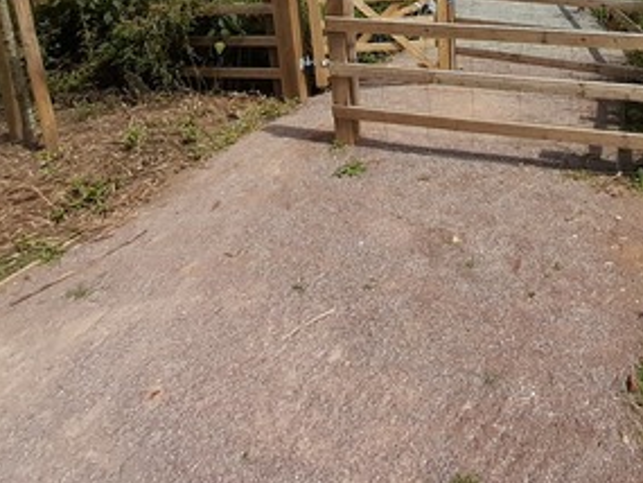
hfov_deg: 62.9
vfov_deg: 47.3
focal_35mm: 26
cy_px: 42
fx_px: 483
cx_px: 492
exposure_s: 1/1266
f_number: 2.2
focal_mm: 1.13
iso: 40
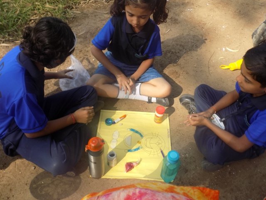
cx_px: 133
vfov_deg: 46.8
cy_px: 100
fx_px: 231
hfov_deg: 60.0
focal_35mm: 30
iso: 80
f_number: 3.3
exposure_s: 1/400
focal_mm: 5.3
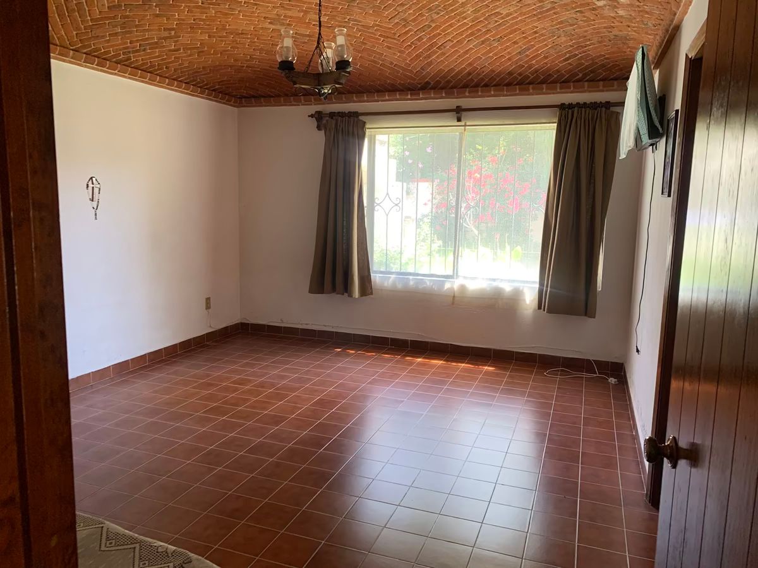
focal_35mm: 26
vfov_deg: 53.1
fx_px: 569
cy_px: 284
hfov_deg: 67.3
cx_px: 379
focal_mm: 4.25
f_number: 1.8
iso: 100
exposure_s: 1/76
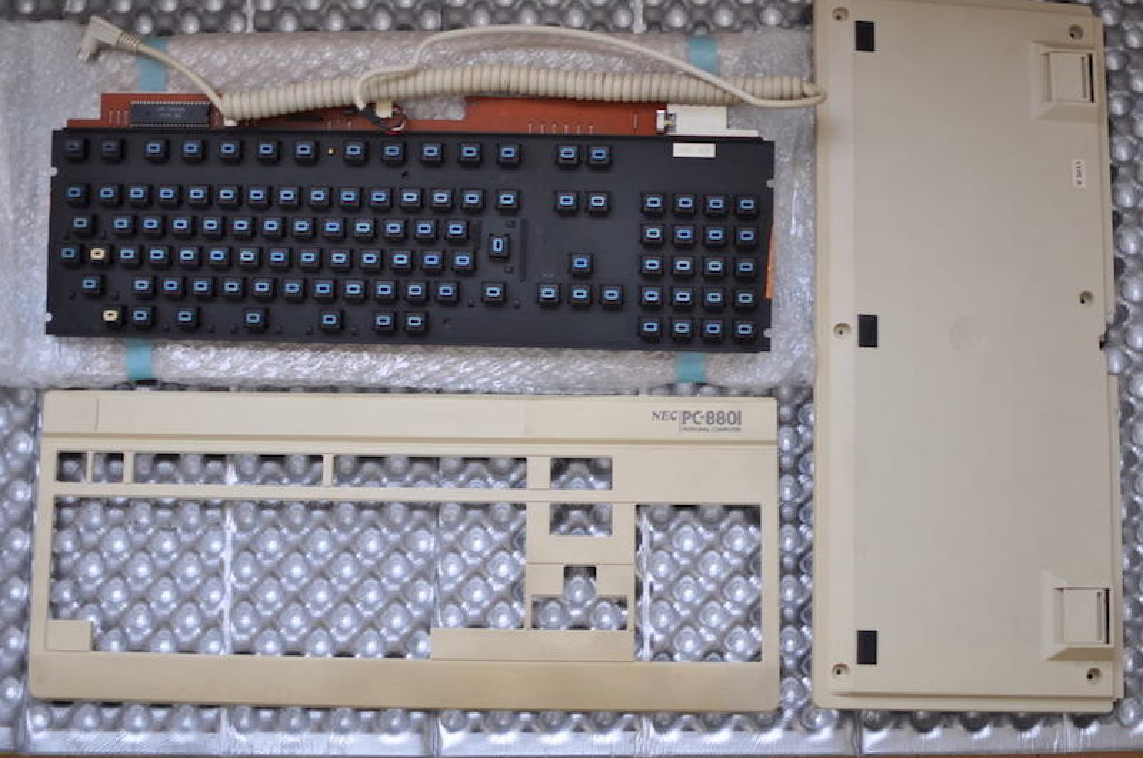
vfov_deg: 25.7
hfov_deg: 37.9
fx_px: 1665
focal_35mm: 52
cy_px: 379
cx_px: 572
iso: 220
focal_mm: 35
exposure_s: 1/30
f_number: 1.8
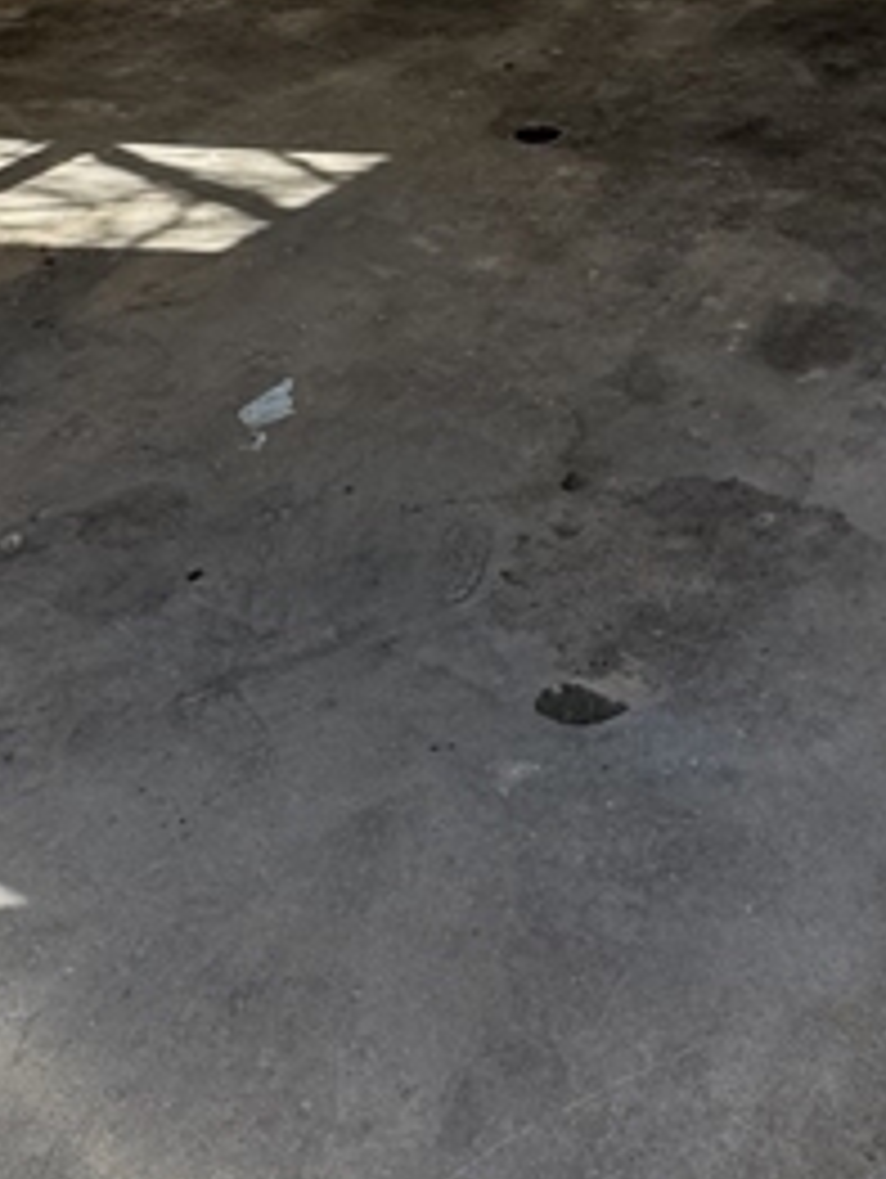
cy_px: 158
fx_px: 1397
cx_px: 783
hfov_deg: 33.5
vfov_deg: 42.6
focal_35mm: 41
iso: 40
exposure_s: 1/161
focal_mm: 2.22
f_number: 2.2
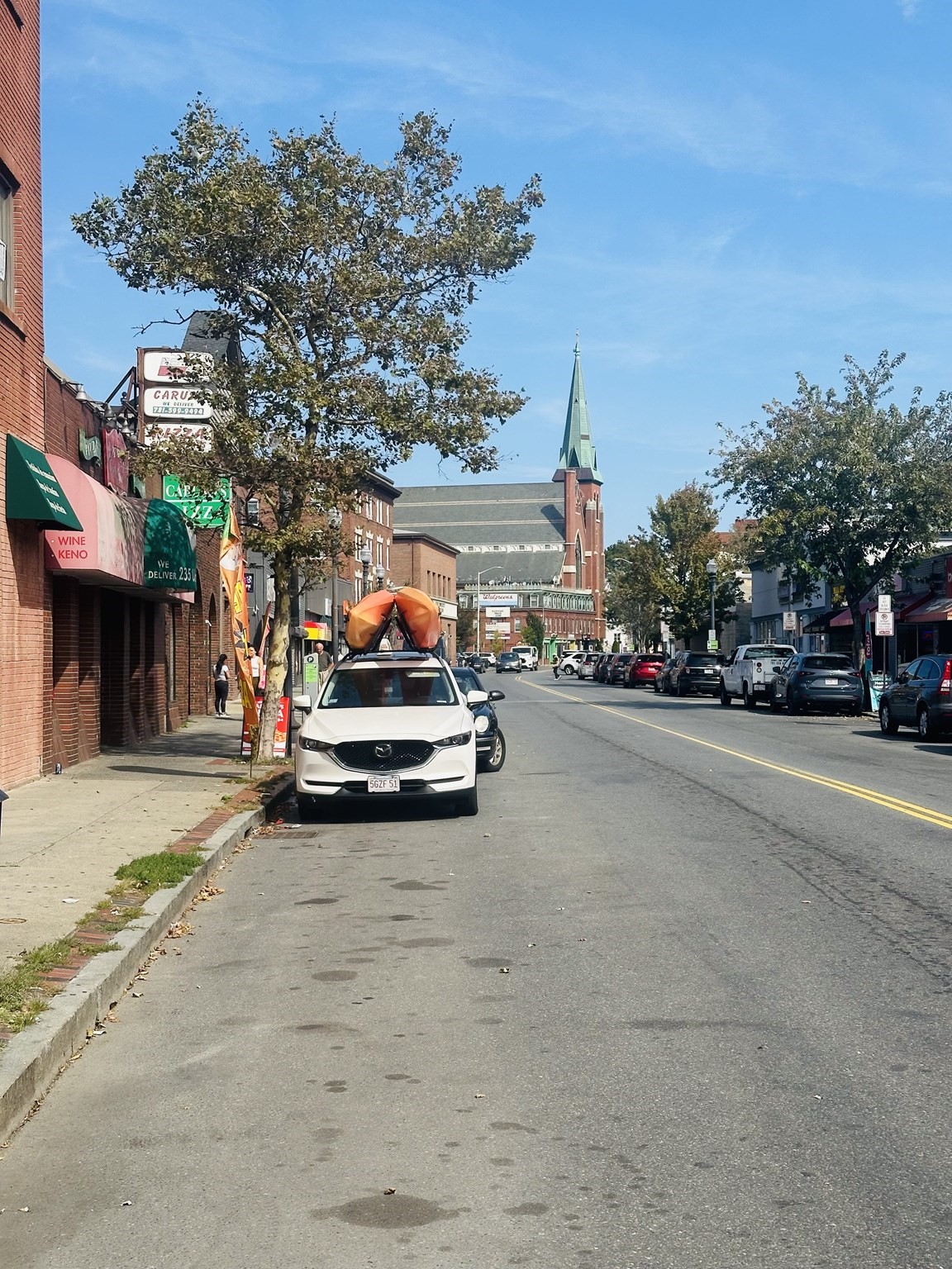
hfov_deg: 30.3
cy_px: 634
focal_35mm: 48
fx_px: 1760
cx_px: 476
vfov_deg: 39.7
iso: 64
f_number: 1.78
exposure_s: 1/3367
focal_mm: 6.86
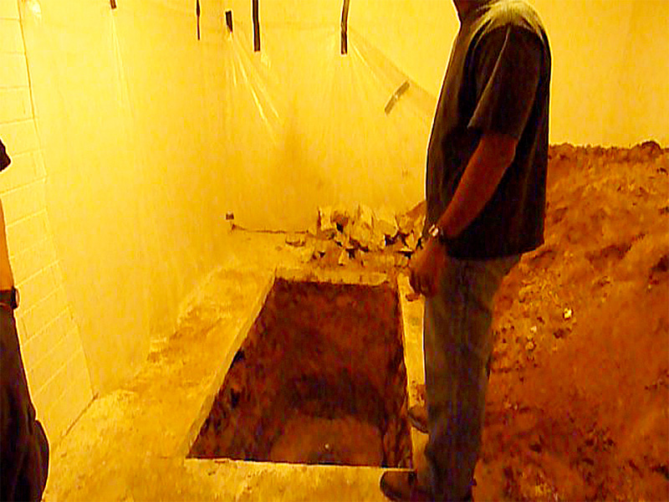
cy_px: 251
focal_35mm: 25
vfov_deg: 54.9
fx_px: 483
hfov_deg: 69.4
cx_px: 334
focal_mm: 4.1
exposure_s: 1/30
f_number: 3.3
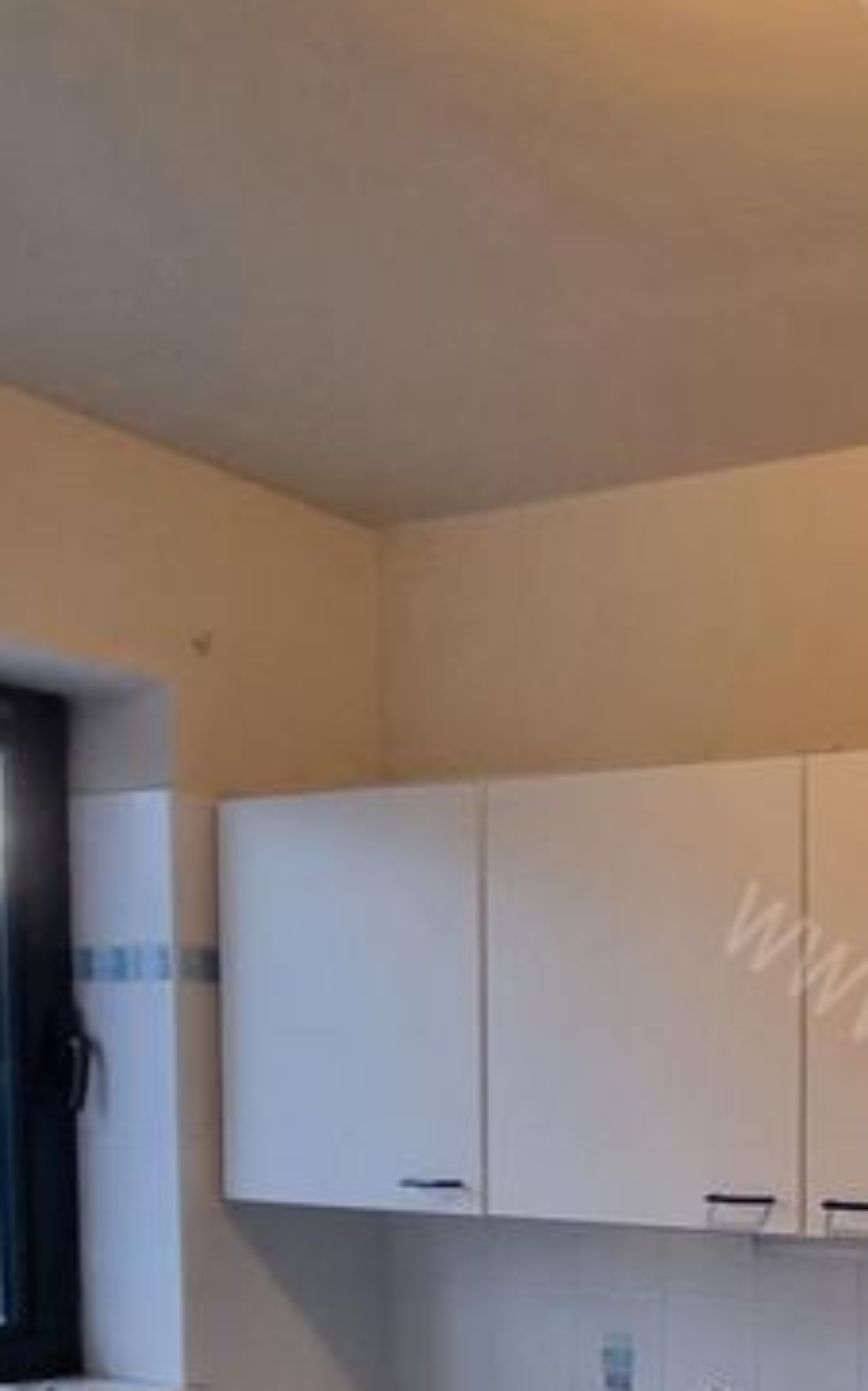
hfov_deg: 26.1
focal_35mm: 39
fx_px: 1477
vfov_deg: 45.8
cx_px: 1225
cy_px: 1241
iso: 320
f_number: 2.2
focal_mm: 2.2
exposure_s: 1/50
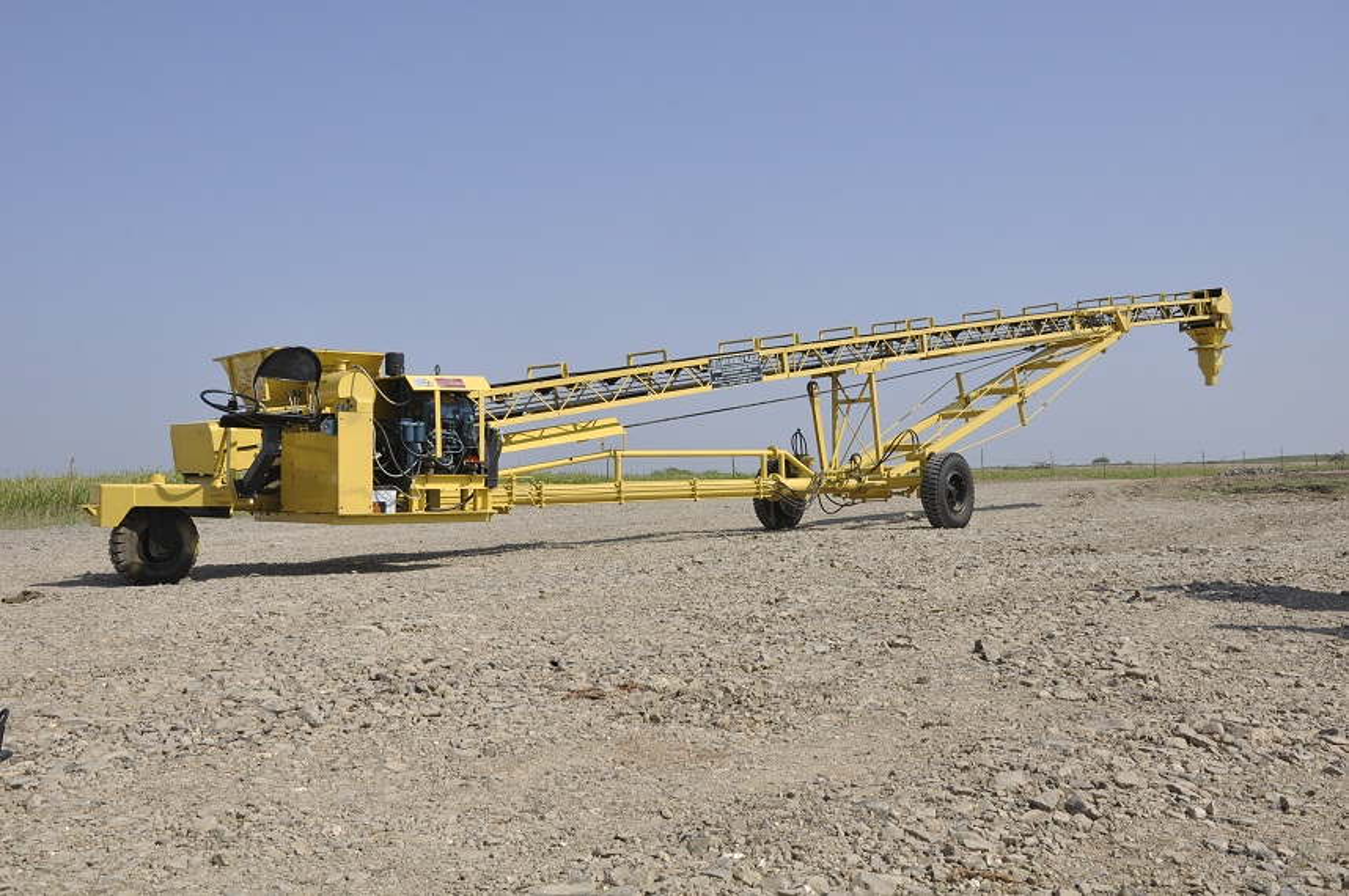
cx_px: 674
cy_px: 448
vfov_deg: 36.8
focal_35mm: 36
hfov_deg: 53.2
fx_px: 1347
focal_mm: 24
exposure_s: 1/160
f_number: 13
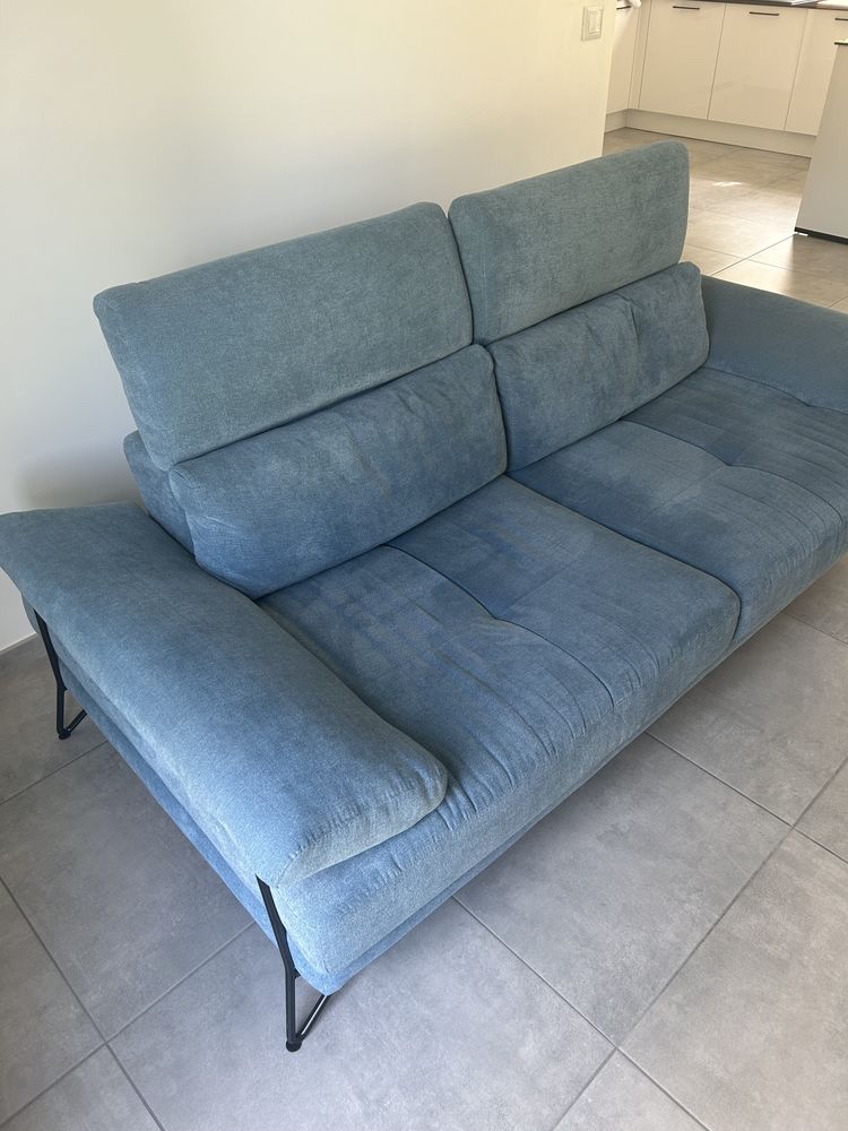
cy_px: 566
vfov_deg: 67.3
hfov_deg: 53.1
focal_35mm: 26
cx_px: 424
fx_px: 849
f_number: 1.5
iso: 80
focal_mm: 5.7
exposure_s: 1/121
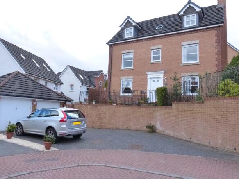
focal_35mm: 25
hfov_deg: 69.4
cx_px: 120
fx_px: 173
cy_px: 90
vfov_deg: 54.9
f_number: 4
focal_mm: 4.5
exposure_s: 1/1300
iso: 800
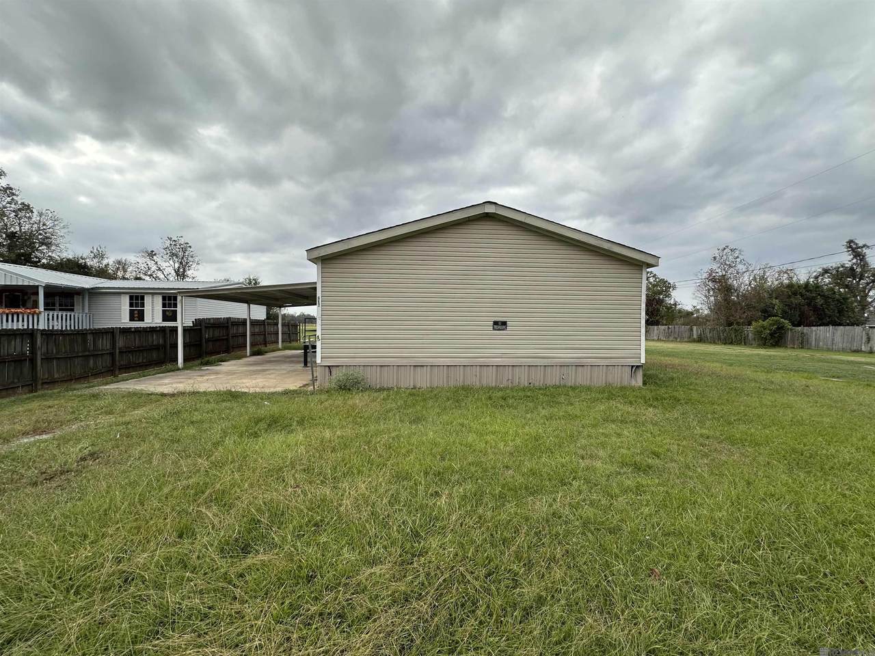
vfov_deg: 85.7
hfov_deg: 102.1
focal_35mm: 14
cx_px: 438
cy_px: 328
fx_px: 354
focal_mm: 2.22
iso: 40
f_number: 2.2
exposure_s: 1/1006
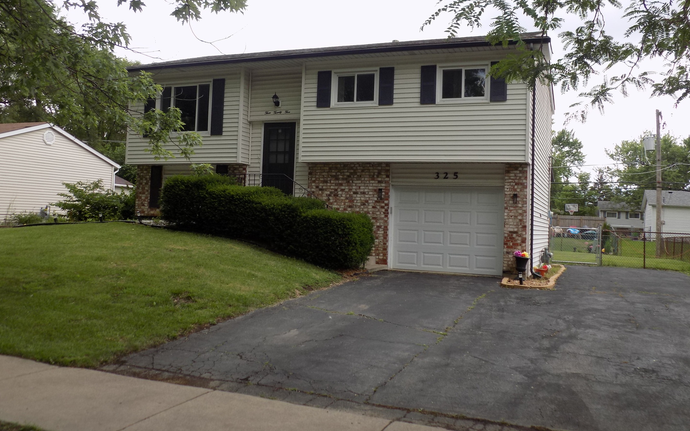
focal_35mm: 32
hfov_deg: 59.7
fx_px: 602
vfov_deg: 39.3
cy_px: 187
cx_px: 345
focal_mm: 5.3
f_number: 3.3
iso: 80
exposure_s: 1/250
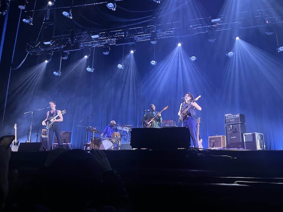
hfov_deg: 65.3
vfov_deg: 51.3
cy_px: 108
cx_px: 145
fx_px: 221
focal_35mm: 27
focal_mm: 5.1
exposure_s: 1/32
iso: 640
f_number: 1.6
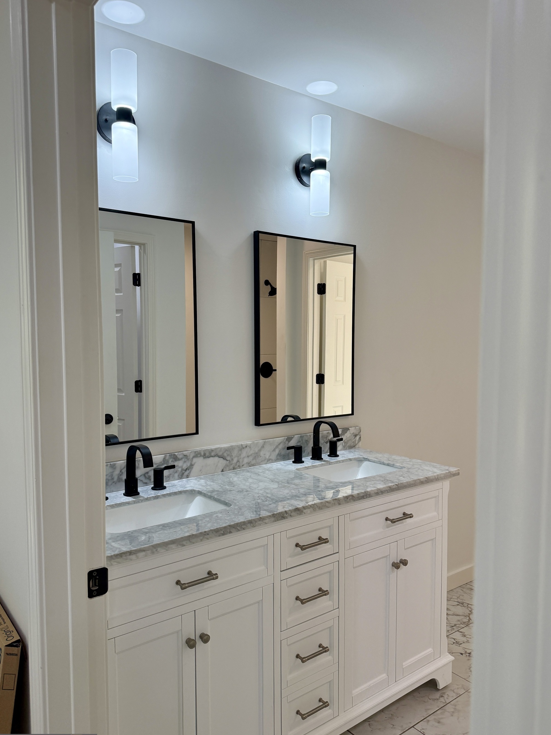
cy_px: 376
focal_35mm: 26
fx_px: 552
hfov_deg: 53.1
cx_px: 276
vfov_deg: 67.3
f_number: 1.78
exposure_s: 1/240
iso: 125
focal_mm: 6.76
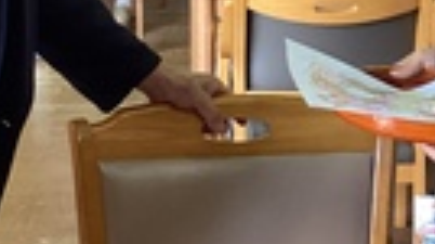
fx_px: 1452
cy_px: 11
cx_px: 260
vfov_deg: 9.5
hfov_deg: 17.0
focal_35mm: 126
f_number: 2.4
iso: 100
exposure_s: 1/60
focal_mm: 3.3
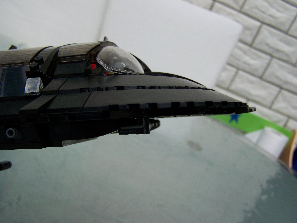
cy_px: 112
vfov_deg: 37.7
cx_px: 148
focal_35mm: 38
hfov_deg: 49.0
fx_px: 326
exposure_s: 1/320
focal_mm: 6.3
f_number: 2.8
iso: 64
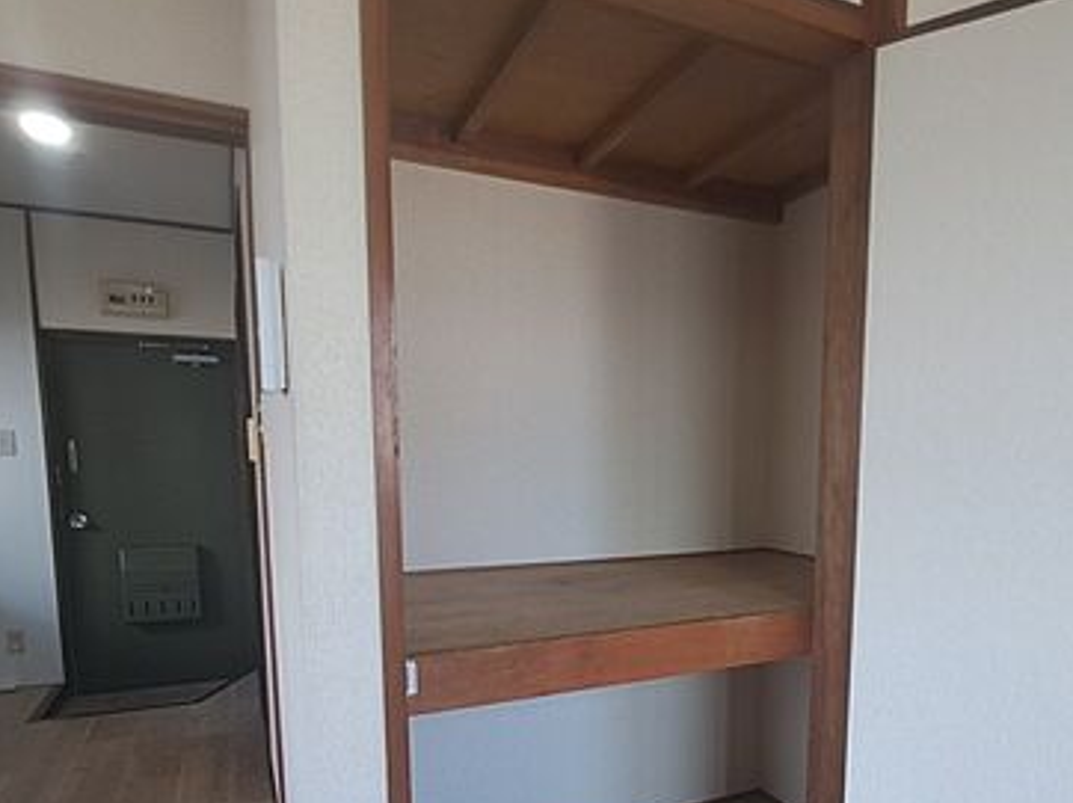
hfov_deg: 73.3
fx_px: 712
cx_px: 631
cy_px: 554
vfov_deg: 57.1
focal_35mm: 23
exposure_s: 1/50
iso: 64
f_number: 2.2
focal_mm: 1.74
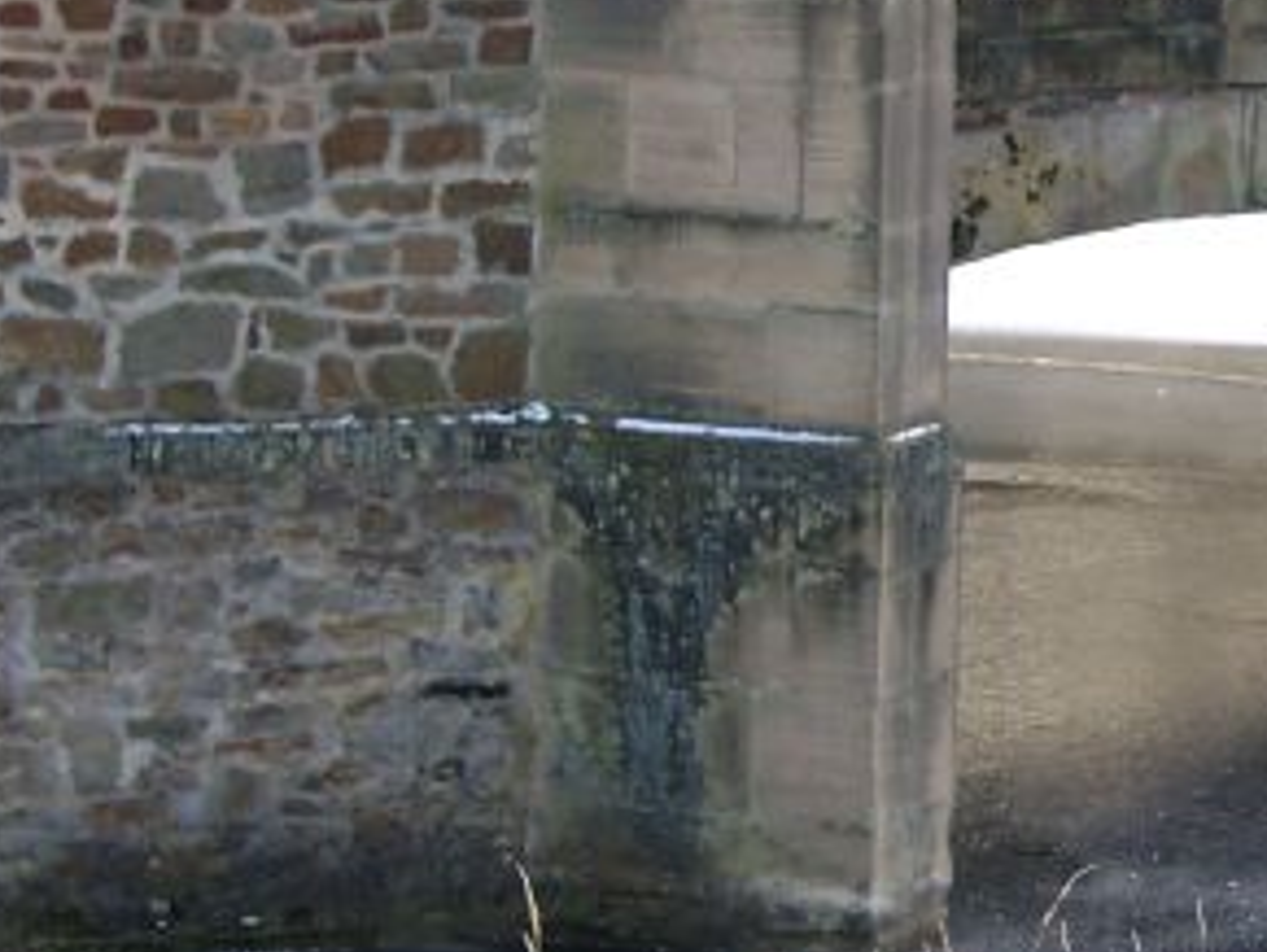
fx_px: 9085
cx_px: 1577
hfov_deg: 7.9
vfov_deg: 6.0
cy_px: 162
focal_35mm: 248
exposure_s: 1/79.7
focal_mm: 18.7
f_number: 2.8
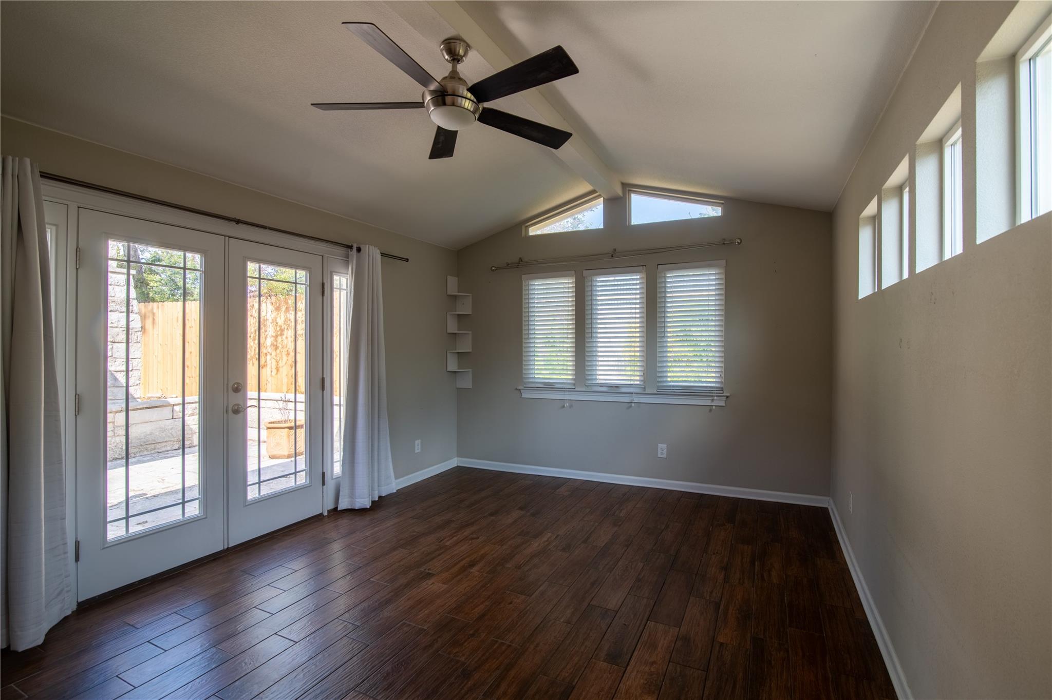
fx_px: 467
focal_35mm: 16
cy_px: 350
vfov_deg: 73.7
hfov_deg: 96.8
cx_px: 526
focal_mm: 16
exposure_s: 1/640
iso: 400
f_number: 6.3
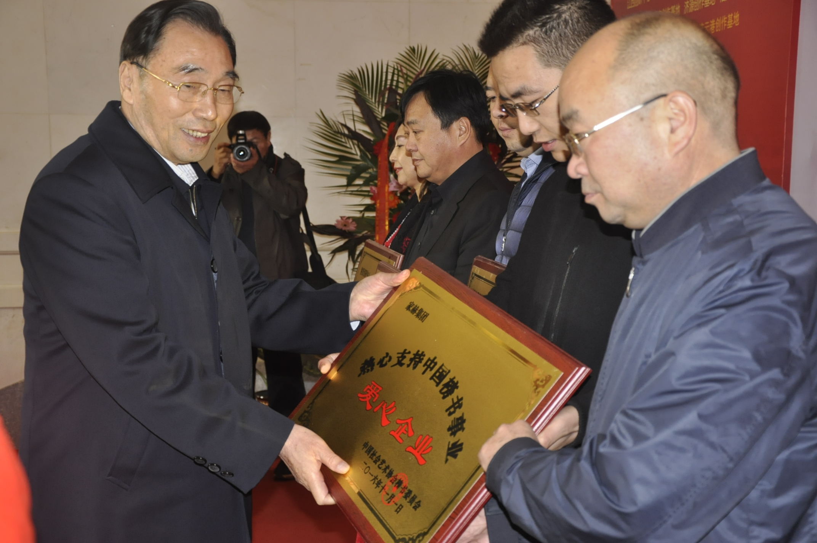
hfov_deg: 35.1
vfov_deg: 23.7
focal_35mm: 57
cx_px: 408
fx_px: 1292
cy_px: 272
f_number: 4.5
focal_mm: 38
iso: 800
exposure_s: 1/60
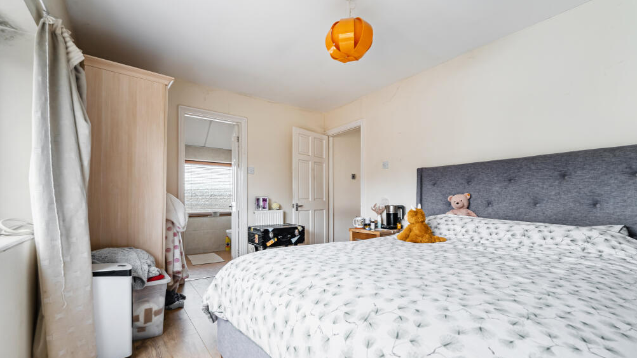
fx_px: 253
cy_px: 202
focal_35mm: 15
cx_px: 315
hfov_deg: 103.0
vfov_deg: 70.2
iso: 320
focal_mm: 14
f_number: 8
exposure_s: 1/400
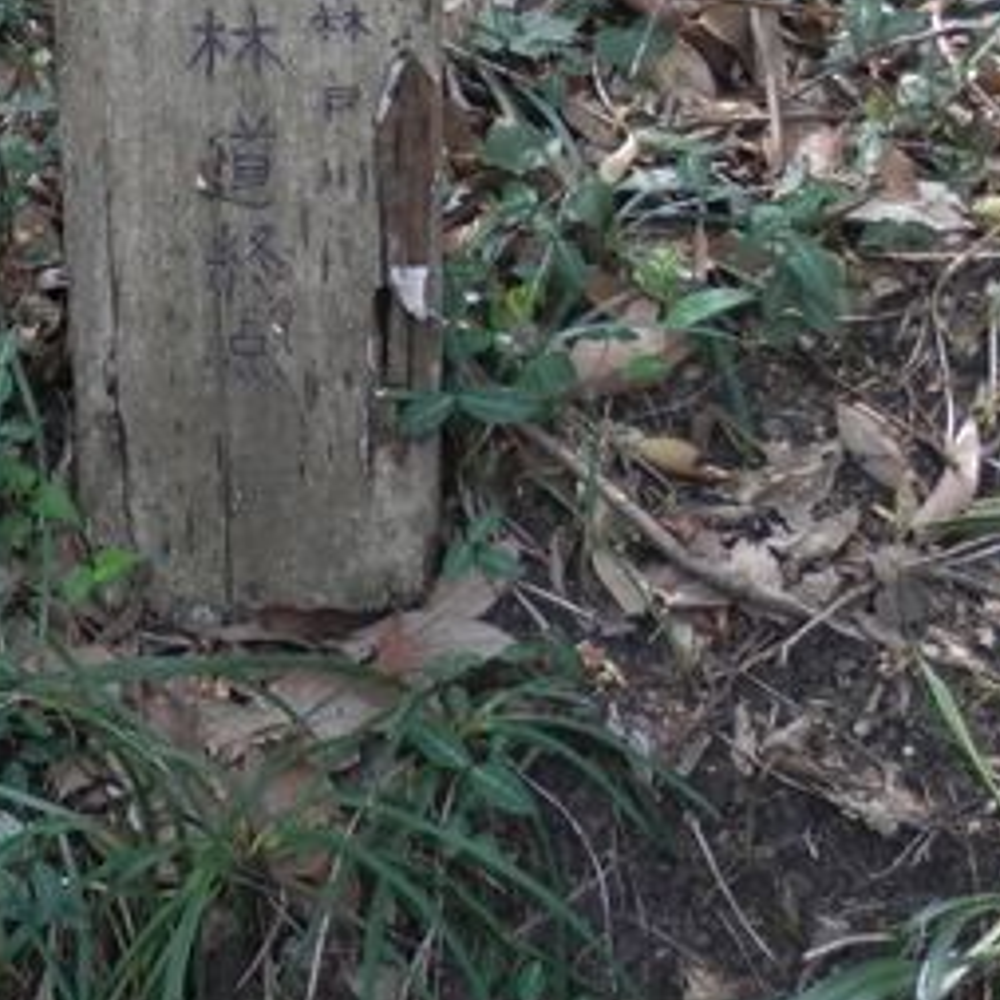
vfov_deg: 23.6
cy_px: -4
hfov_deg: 24.2
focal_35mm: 70
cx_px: 170
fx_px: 2288
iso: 80
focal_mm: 4.5
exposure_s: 1/50
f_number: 3
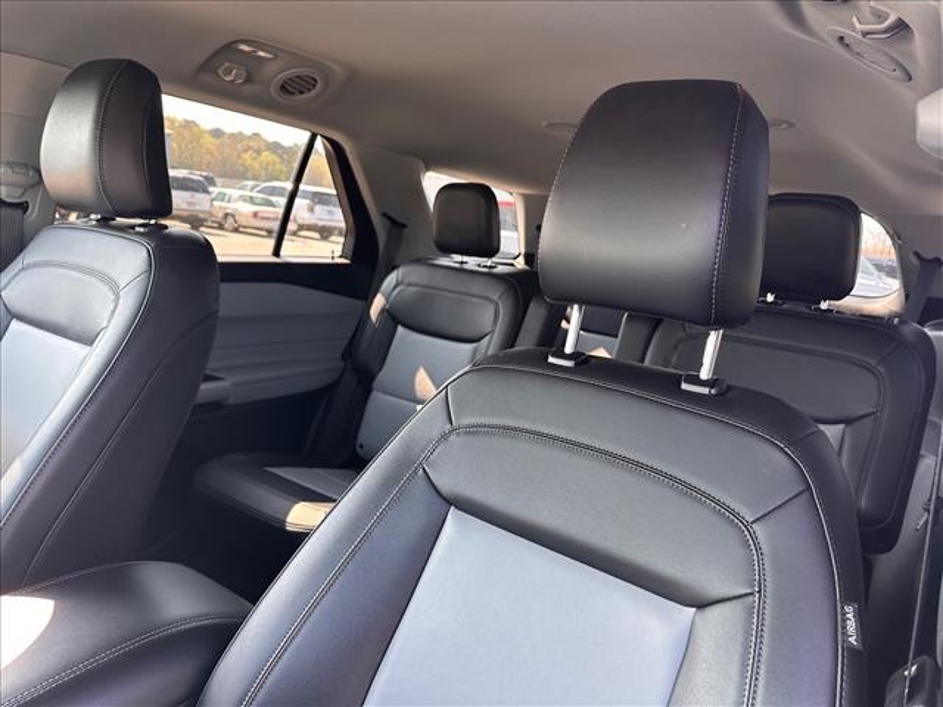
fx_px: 654
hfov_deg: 71.6
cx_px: 472
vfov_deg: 56.8
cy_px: 354
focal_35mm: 24
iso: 80
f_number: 1.78
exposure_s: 1/121
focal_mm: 6.86
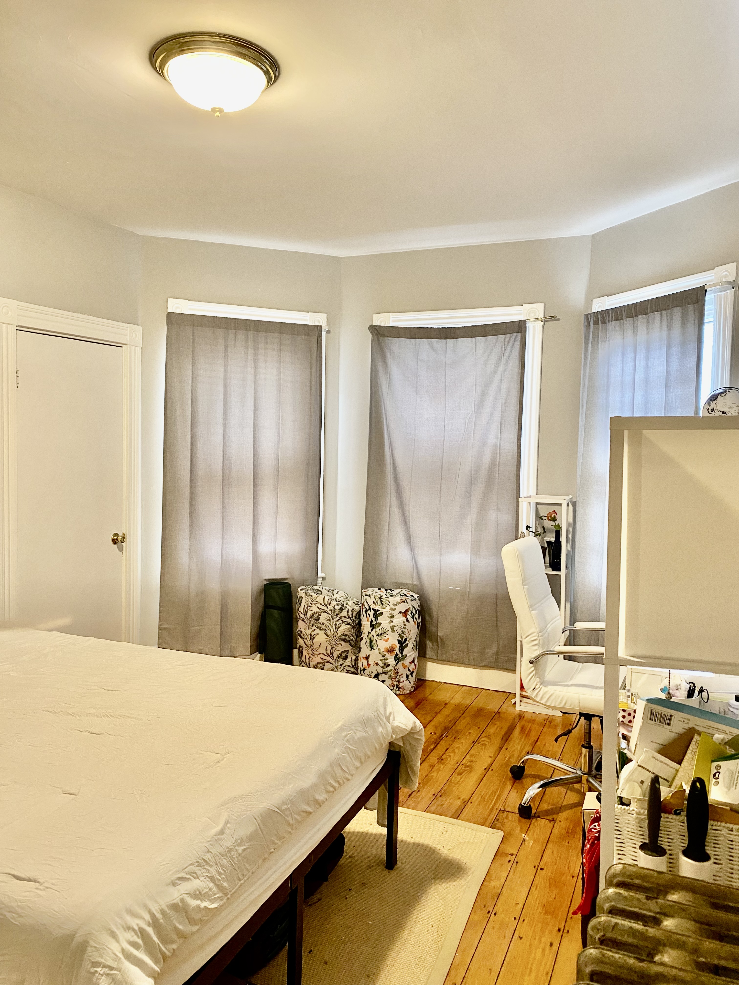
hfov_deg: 53.1
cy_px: 492
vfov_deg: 67.3
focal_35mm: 26
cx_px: 370
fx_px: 740
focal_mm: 4.25
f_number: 1.8
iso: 250
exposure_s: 1/60
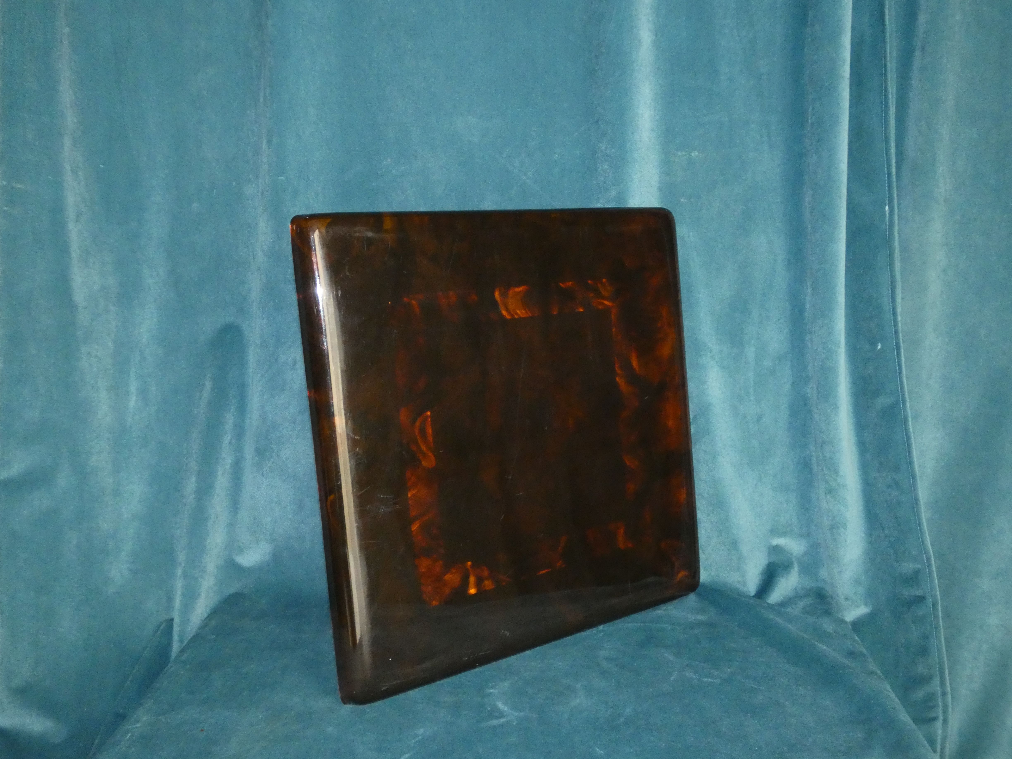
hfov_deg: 60.0
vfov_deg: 46.8
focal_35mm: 30
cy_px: 380
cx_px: 506
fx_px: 877
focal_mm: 5.3
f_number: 3.3
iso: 800
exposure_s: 1/60
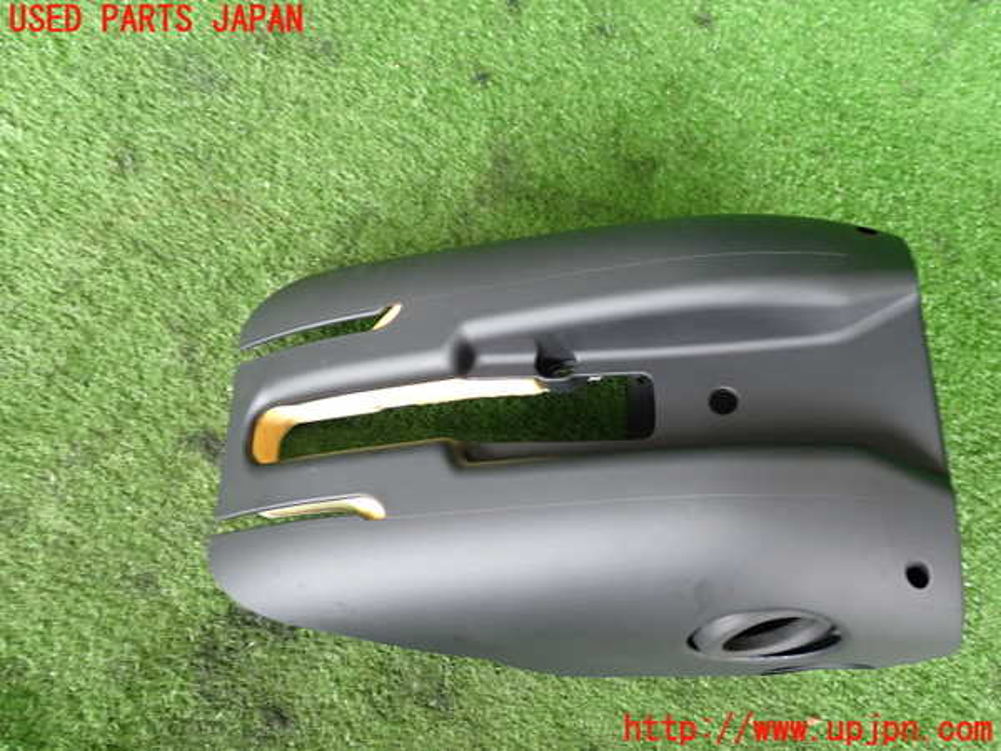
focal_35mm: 32
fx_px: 925
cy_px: 376
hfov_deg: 56.8
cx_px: 500
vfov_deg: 44.2
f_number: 2.4
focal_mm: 5.79
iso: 250
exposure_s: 1/50
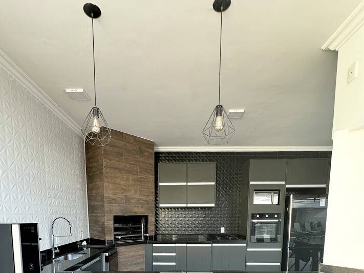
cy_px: 242
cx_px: 168
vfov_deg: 55.7
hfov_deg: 78.9
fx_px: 221
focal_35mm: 21
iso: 100
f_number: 2.2
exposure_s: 1/99
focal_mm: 2.22
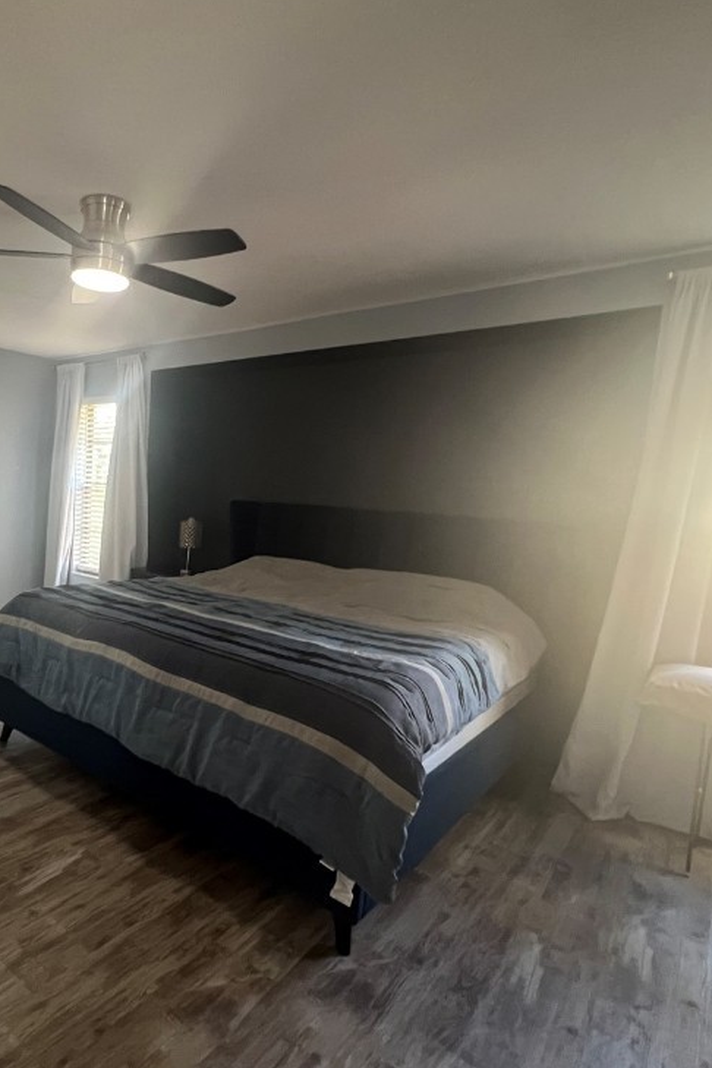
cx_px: 183
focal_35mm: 19
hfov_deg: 61.2
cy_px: 544
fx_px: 564
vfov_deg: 86.9
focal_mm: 1.57
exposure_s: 1/60
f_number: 1.8
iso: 500
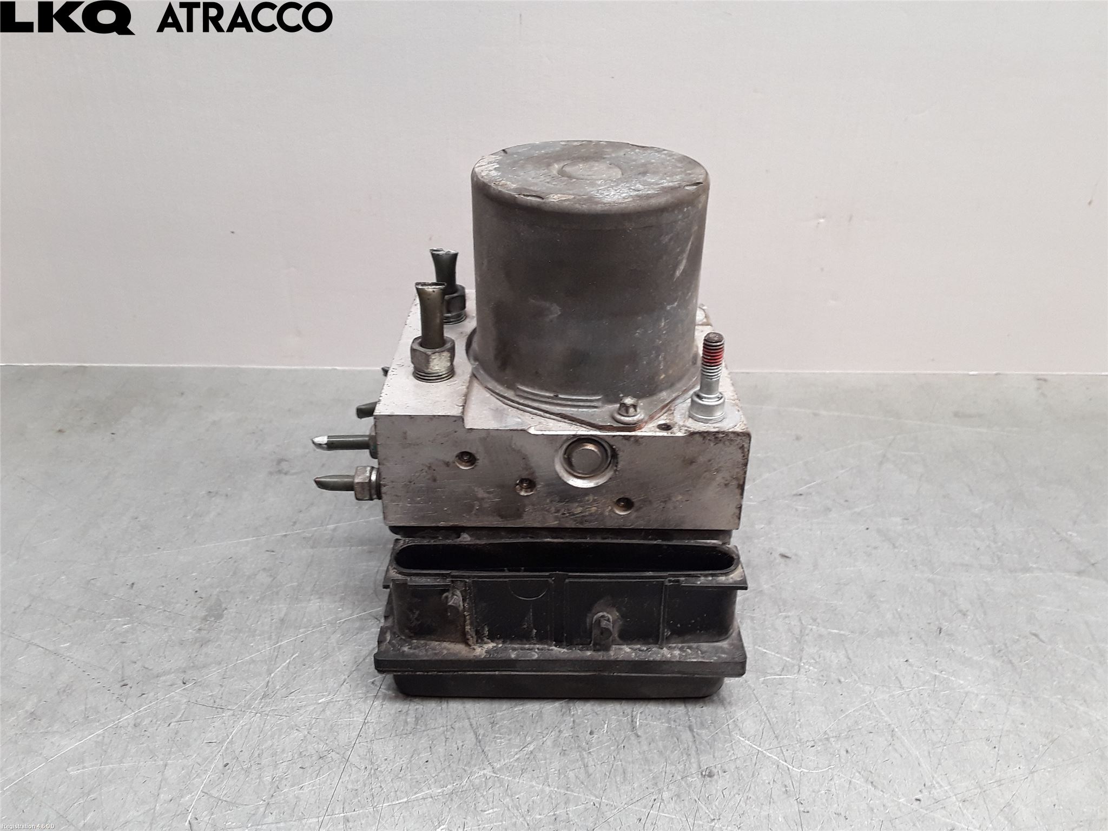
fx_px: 896
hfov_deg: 63.4
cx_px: 554
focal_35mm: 28
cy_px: 416
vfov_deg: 49.7
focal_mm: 2.91
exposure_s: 1/50
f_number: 1.9
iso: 50
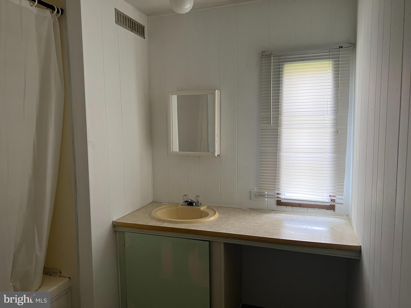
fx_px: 309
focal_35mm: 26
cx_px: 206
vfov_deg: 53.1
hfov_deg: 67.3
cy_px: 154
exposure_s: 1/60
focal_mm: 5.7
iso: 200
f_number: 1.5
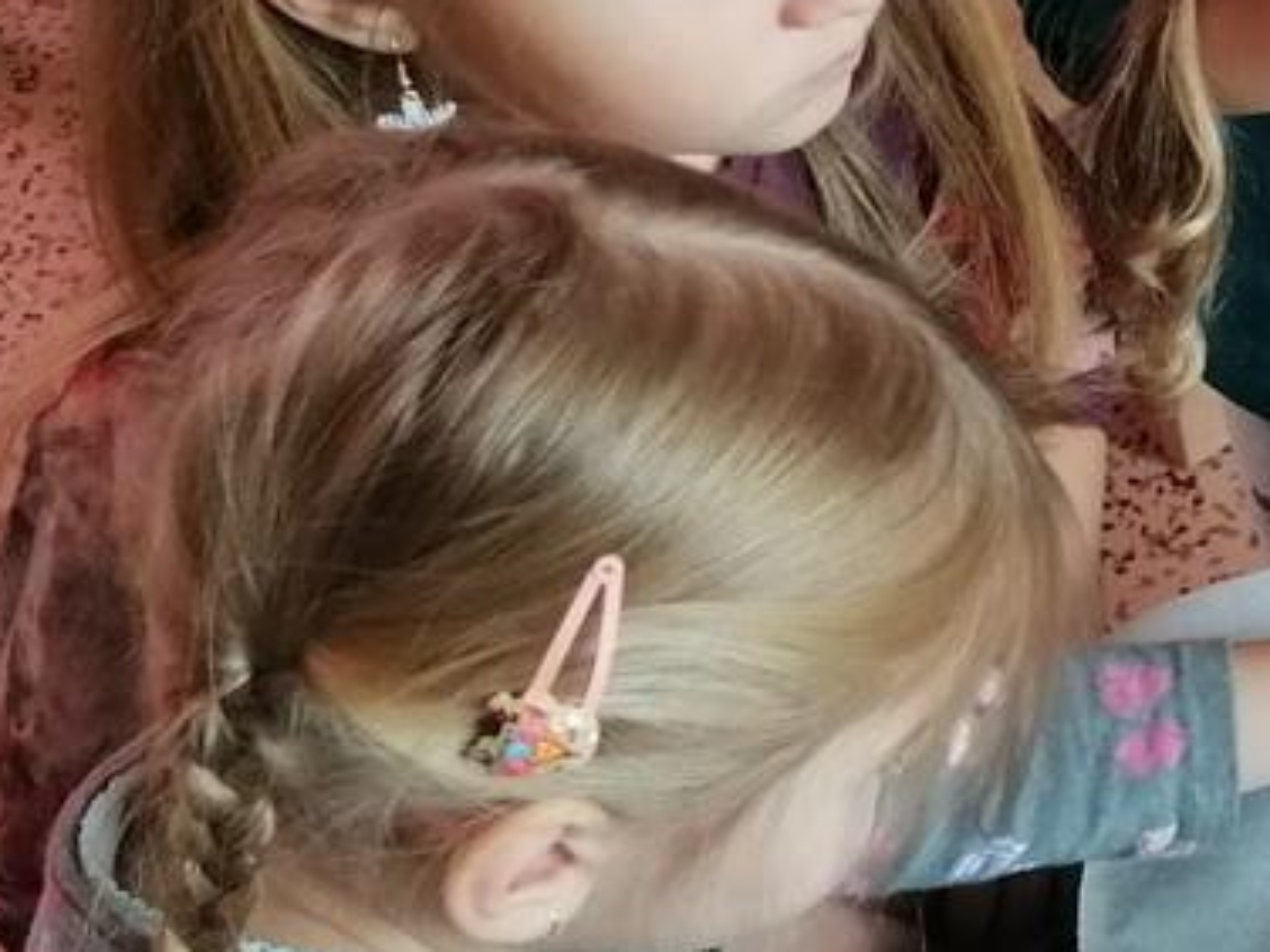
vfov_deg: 15.4
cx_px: 1996
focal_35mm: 96
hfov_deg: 17.9
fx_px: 3522
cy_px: 334
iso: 200
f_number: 1.8
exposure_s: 1/100
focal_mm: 4.75
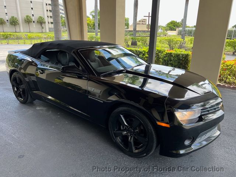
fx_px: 177
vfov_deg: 53.1
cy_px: 88
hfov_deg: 67.3
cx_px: 118
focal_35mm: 26
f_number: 1.5
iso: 50
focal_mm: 5.7
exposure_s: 1/395
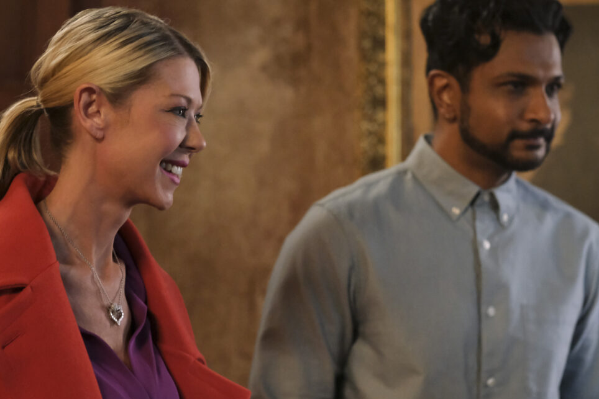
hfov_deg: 17.8
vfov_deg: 11.9
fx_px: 1914
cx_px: 286
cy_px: 233
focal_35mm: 115
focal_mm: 56
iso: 6400
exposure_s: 1/125
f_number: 2.5
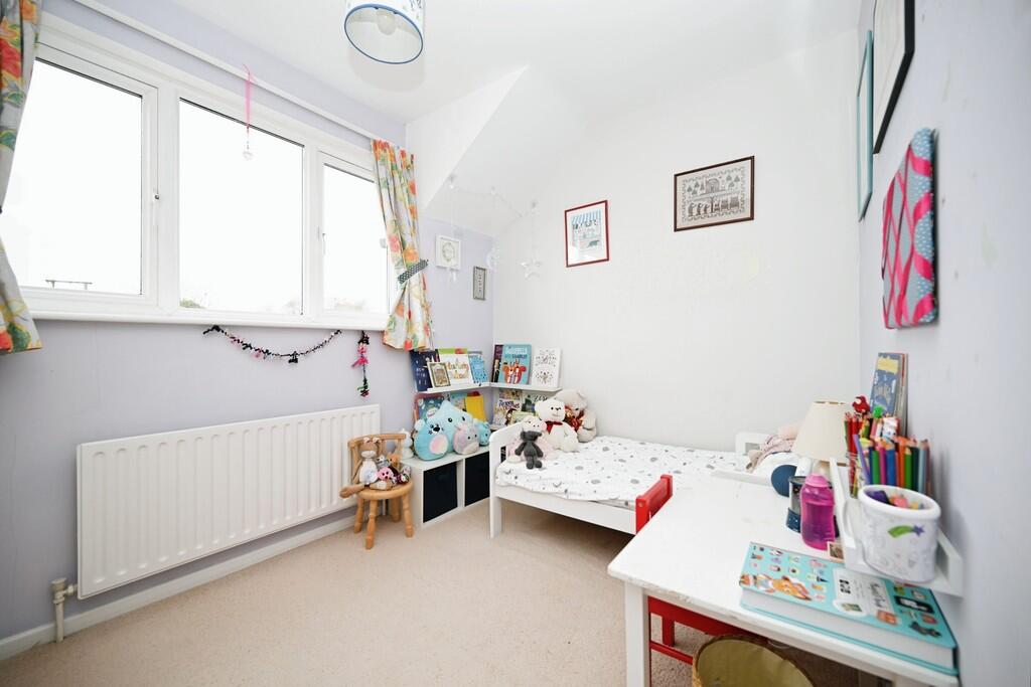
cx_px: 516
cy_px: 344
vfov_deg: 81.2
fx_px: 401
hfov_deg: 104.2
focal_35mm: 14
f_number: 4
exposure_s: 1/60
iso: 110
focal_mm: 14
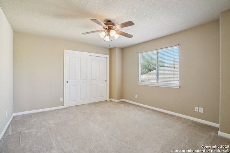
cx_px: 115
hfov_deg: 96.7
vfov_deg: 73.8
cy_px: 76
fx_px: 102
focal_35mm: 16
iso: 400
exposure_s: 1/15
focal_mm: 16
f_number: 8
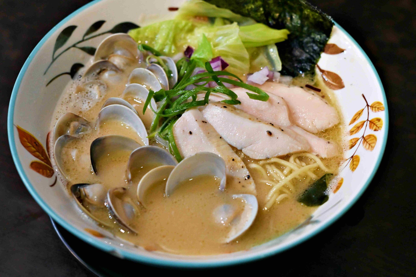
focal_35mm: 75
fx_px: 867
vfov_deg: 18.2
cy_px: 138
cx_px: 208
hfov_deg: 27.0
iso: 1800
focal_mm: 50
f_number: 3.2
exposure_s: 1/200
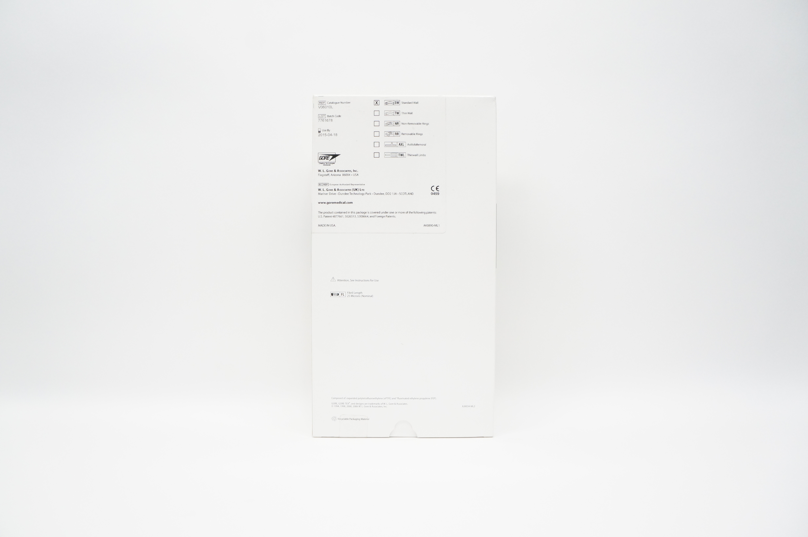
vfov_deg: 47.8
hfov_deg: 67.4
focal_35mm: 27
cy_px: 268
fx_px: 605
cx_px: 404
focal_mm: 18
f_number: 6.3
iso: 1600
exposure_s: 1/160
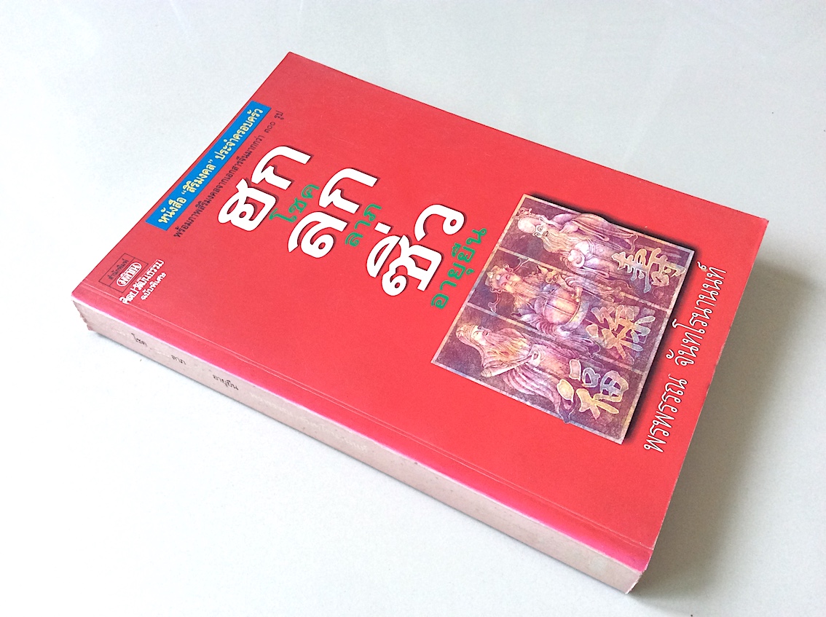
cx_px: 413
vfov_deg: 44.1
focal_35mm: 32
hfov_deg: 56.9
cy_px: 308
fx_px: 762
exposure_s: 1/100
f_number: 2.4
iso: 64
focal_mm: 3.3
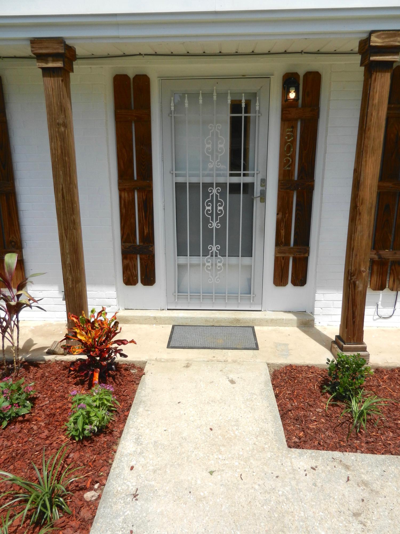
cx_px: 200
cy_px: 267
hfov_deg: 54.9
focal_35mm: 25
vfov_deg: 69.4
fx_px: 385
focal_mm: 4.5
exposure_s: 1/1600
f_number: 3.5
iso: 160
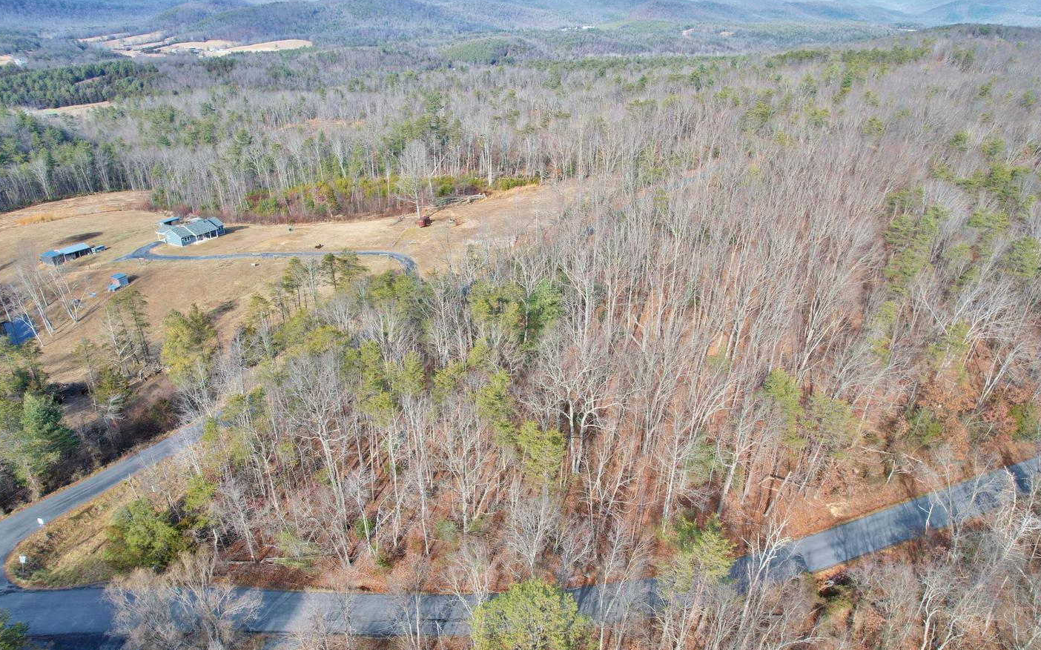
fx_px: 652
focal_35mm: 23
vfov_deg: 53.0
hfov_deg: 77.2
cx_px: 511
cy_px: 335
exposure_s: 1/640
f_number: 2.8
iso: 100
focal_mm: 8.38
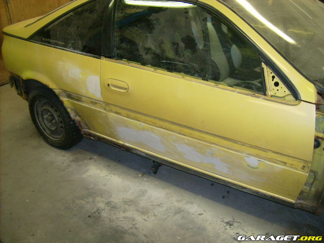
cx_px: 162
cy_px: 122
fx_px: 328
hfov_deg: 52.6
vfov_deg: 40.7
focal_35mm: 35
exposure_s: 1/60
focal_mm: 5.95
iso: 100
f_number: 2.8
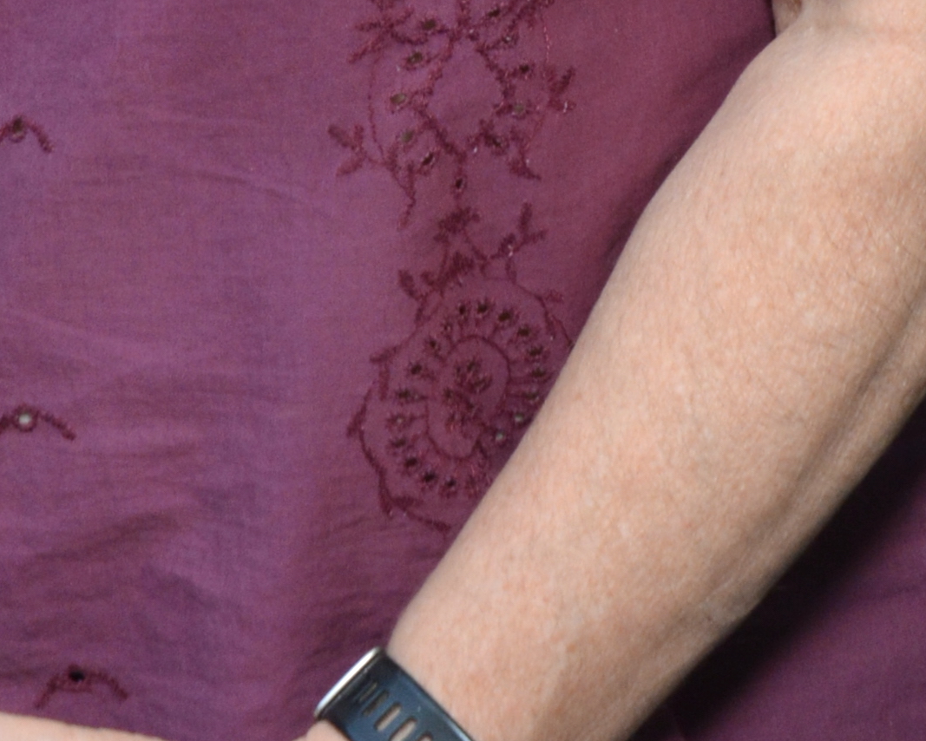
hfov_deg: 7.2
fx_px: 7318
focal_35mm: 267
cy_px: -1197
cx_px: 179
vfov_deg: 5.5
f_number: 9
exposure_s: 1/100
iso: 640
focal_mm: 45
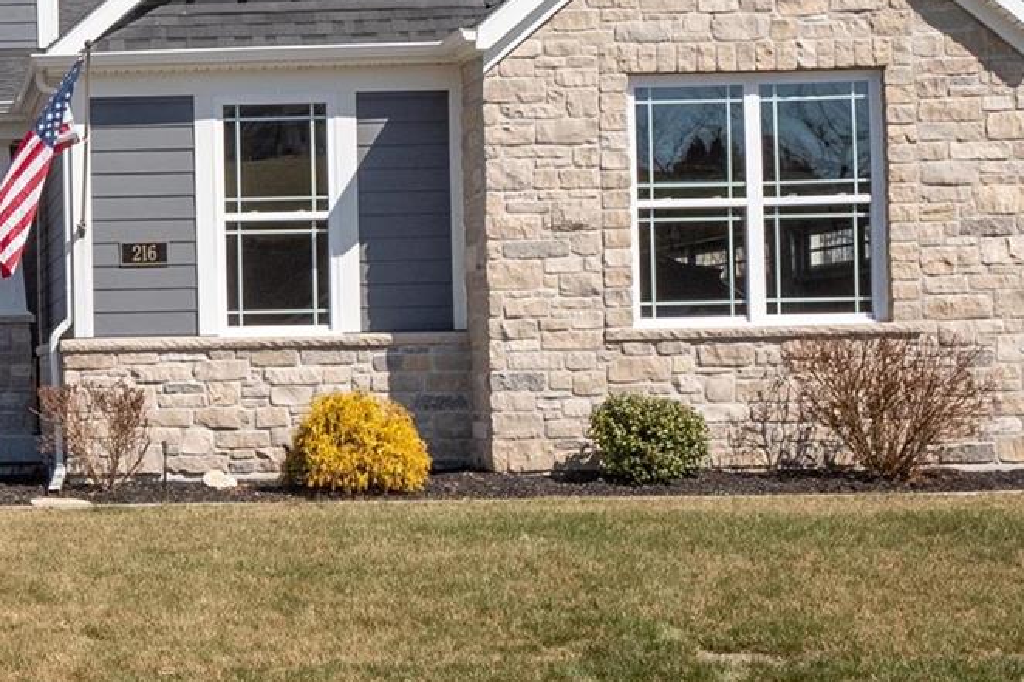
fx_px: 2474
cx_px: -136
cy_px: 288
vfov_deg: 15.7
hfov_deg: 22.0
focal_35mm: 87
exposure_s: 1/800
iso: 400
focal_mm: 18
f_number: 9
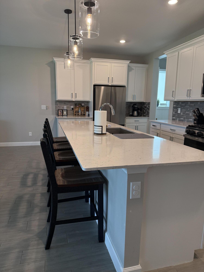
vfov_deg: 71.6
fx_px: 189
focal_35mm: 24
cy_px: 136
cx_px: 102
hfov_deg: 56.8
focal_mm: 6.76
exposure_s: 1/121
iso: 200
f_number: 1.78
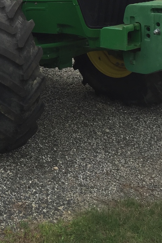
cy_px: 12
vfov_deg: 28.6
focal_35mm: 67
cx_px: -34
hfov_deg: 19.1
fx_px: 452
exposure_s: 1/807
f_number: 2.2
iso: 32
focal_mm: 4.15
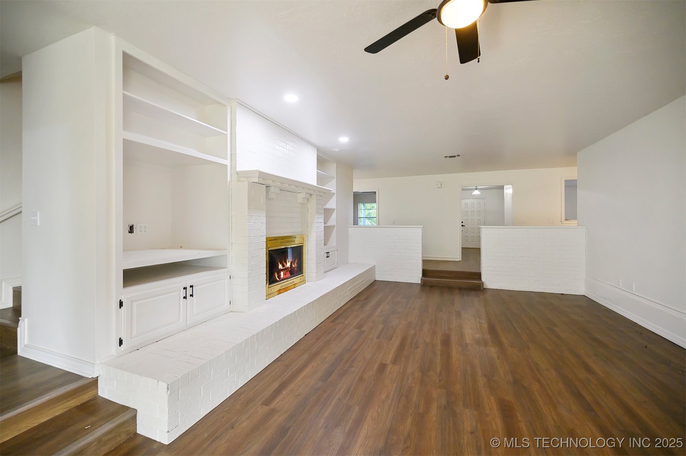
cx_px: 343
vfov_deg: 81.1
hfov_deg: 104.3
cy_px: 228
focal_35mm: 14
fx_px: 267
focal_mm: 14
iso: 500
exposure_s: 1/160
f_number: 4
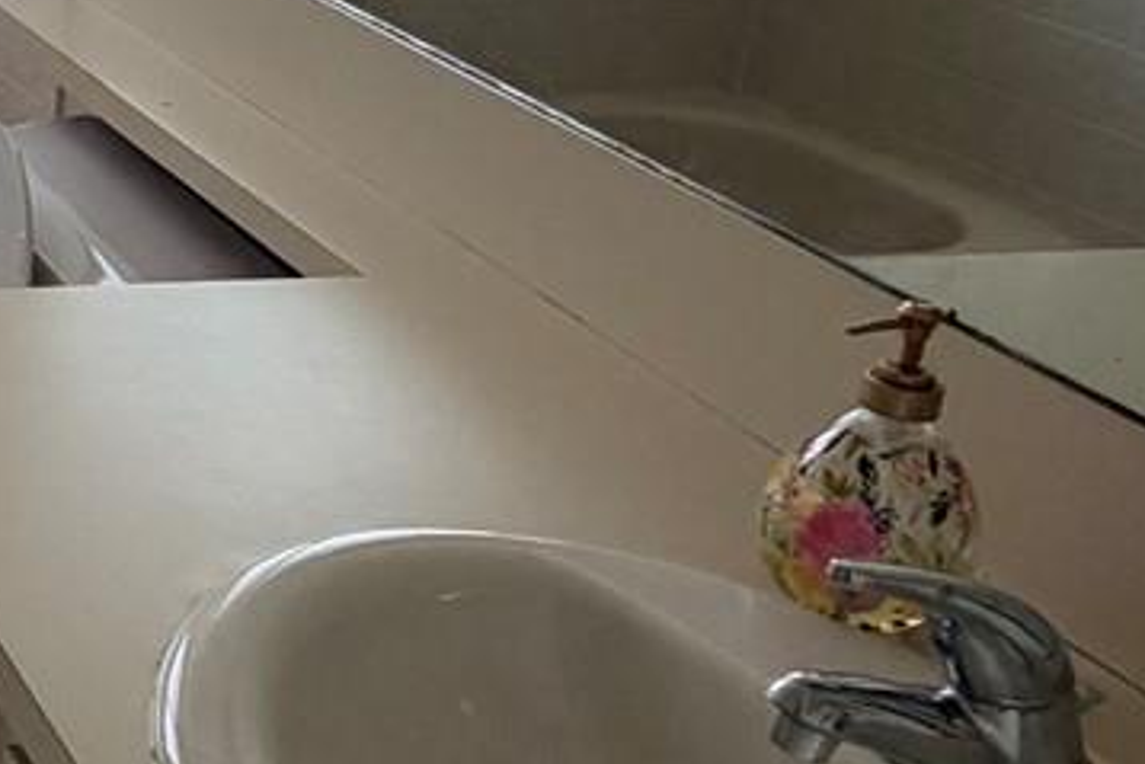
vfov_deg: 20.6
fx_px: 2068
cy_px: 128
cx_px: -563
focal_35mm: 65
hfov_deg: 24.3
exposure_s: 1/121
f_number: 2.2
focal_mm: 2.22
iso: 160
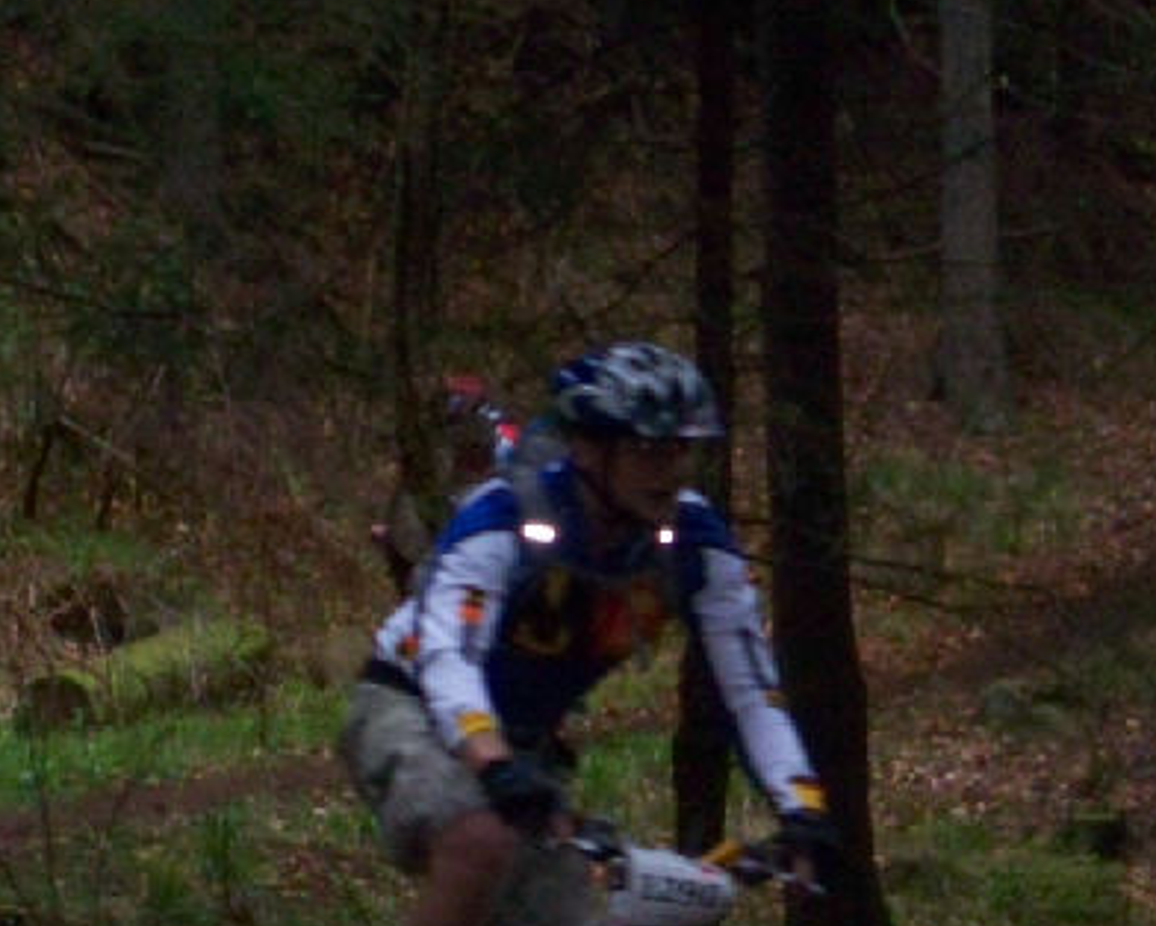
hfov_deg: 8.3
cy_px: 814
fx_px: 7976
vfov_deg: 6.6
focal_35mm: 233
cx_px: 136
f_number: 4.4
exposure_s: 1/125
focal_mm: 19.2
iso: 400
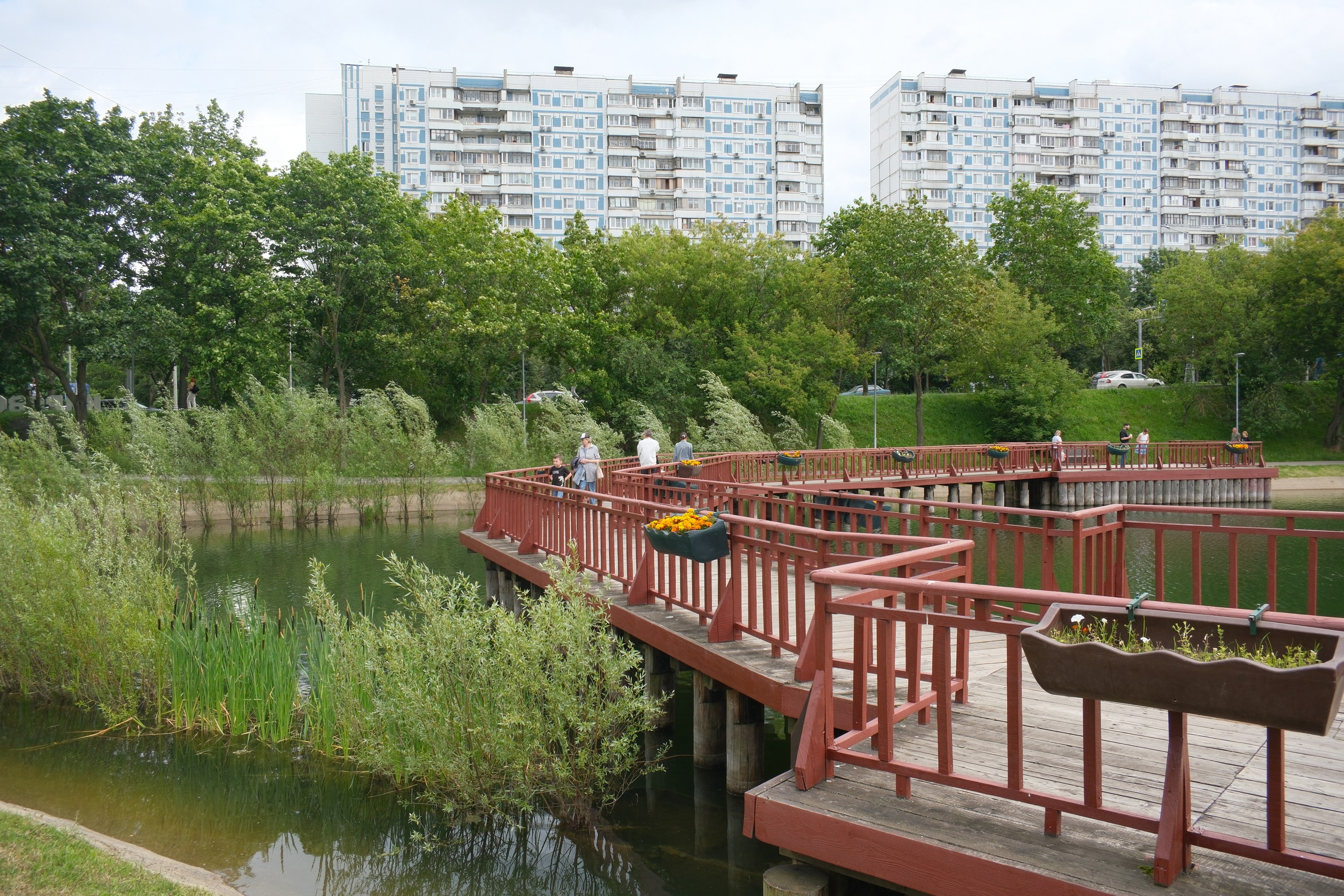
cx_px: 672
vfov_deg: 47.9
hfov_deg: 67.4
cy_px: 448
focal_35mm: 27
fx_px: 1008
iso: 320
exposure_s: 1/200
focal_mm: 18
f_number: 8
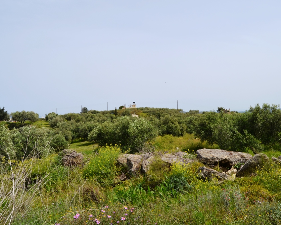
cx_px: 160
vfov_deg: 47.1
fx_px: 258
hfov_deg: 57.0
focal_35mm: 31
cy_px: 112
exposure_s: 1/320
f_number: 9
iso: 100
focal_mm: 18
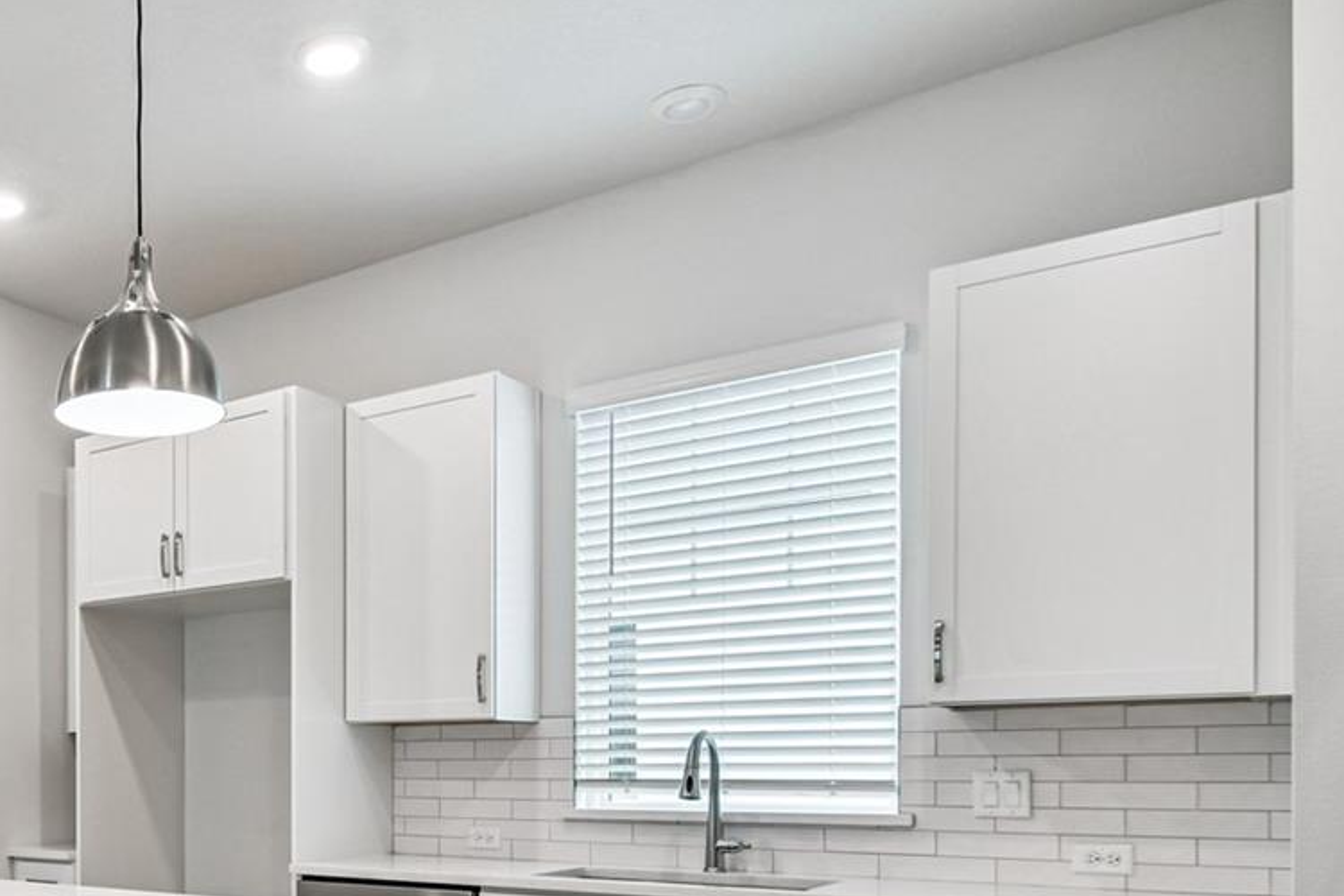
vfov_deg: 39.1
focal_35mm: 32
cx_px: 129
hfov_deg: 51.6
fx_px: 1195
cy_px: 747
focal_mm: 10
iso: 100
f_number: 7.1
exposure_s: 1/13
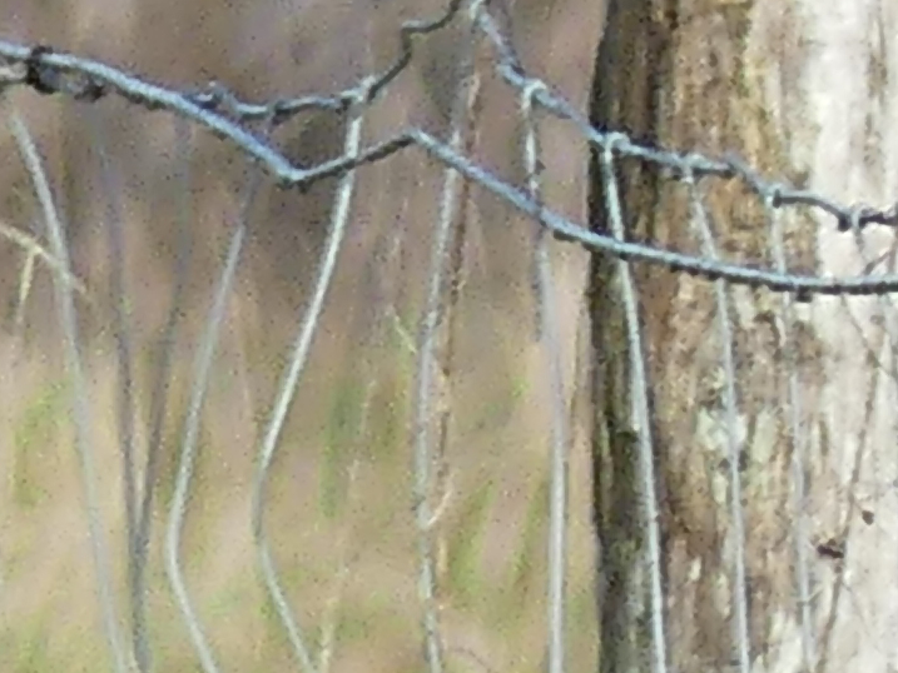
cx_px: 2326
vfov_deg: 0.2
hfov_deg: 0.3
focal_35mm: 6692
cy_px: -981
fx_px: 173631
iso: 100
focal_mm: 108
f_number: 4
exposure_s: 1/500
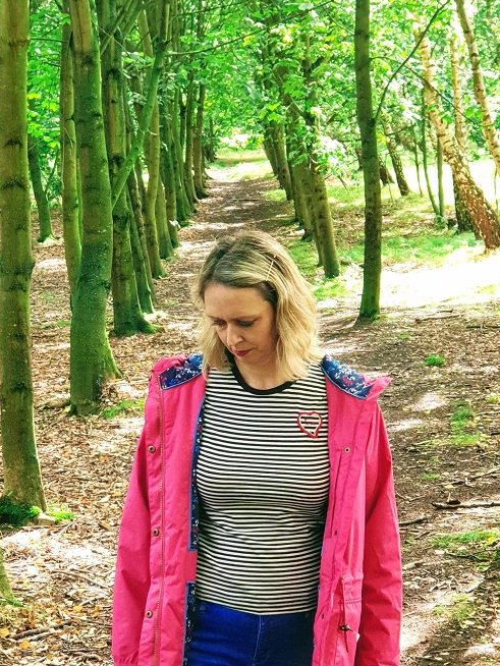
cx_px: 225
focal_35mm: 106
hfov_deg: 14.0
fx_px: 2040
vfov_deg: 18.5
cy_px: 454
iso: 80
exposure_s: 1/33
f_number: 2.4
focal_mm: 6
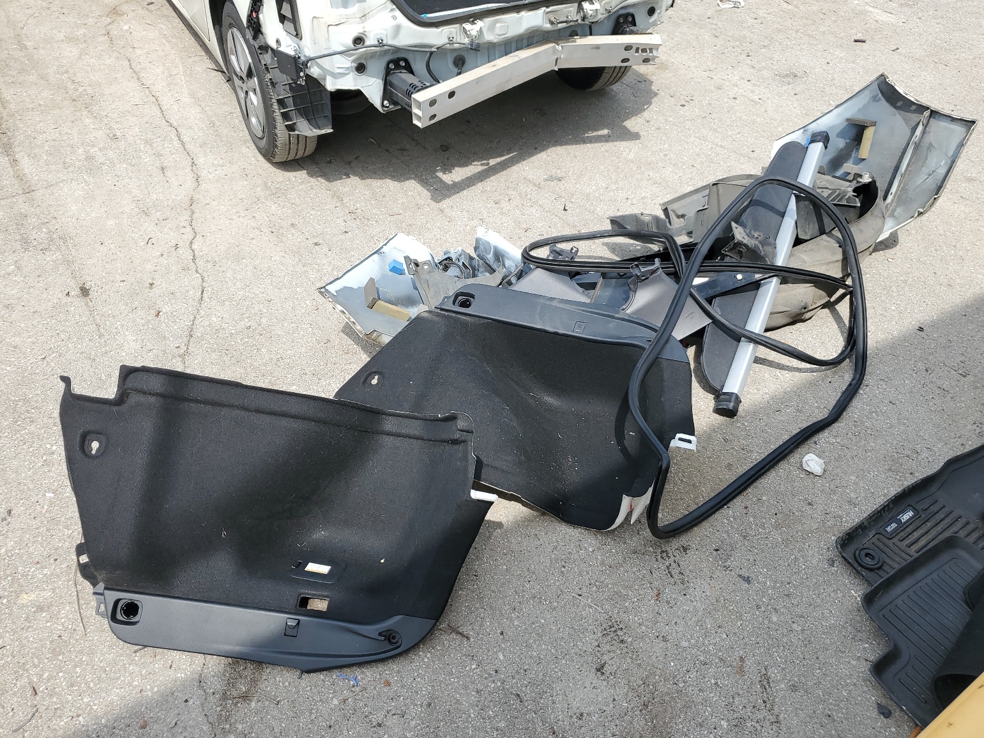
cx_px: 503
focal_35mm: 27
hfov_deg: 65.3
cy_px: 379
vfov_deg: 51.4
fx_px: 768
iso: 50
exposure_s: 1/2000
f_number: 1.5
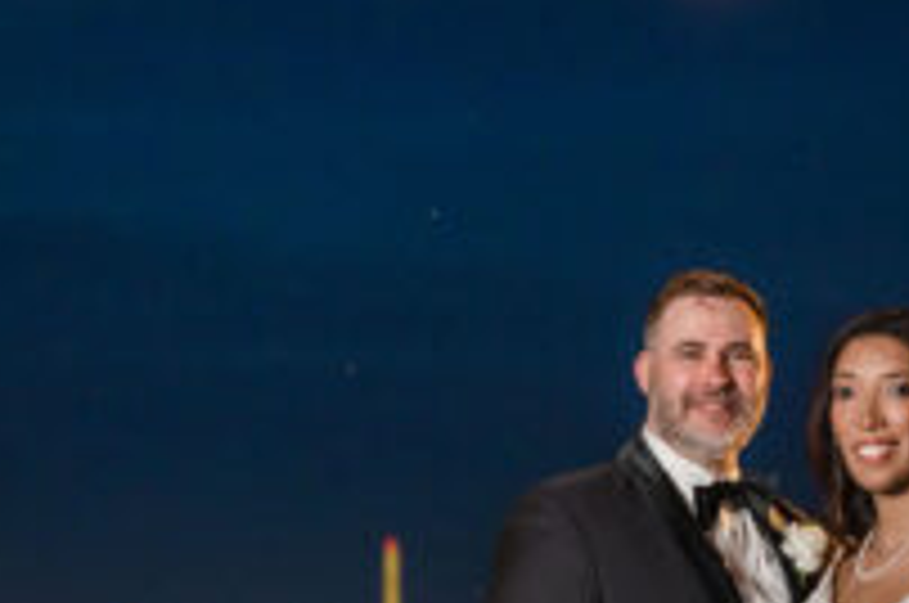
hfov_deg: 18.8
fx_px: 2748
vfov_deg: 12.4
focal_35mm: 109
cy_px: 542
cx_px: 486
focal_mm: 50
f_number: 2.8
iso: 2000
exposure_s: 1/200
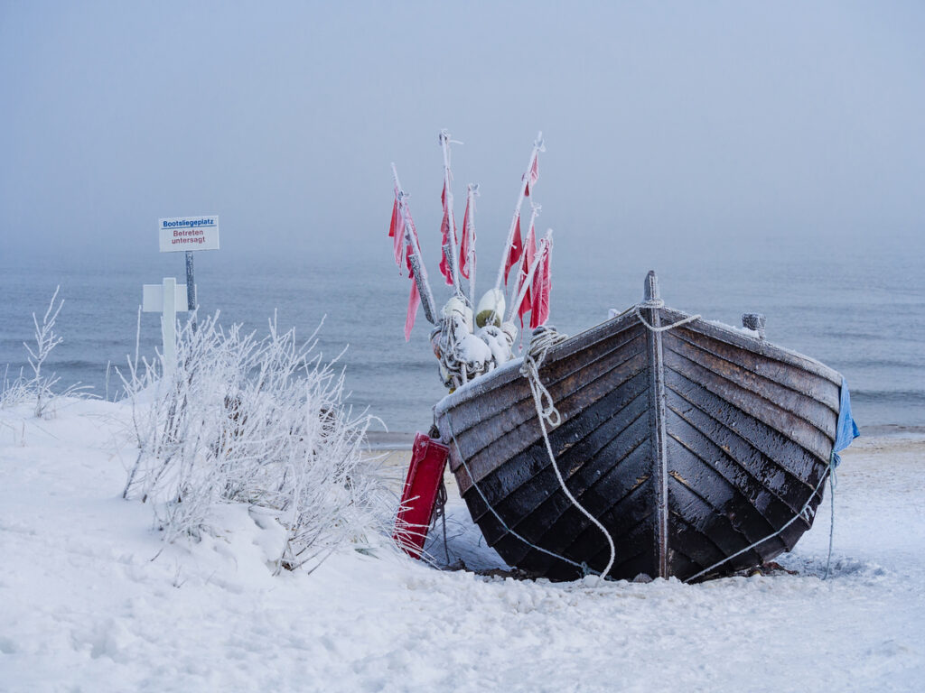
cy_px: 346
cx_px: 462
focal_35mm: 136
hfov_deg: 14.5
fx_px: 3634
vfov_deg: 10.9
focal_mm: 68
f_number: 5.6
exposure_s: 1/250
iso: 200
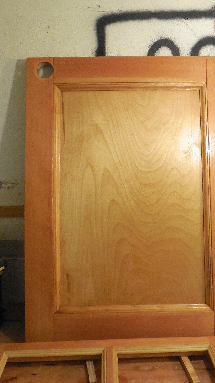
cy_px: 189
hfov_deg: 34.5
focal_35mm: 34
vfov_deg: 58.0
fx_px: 345
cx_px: 129
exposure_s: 1/30
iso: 400
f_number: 3.5
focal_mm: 4.6
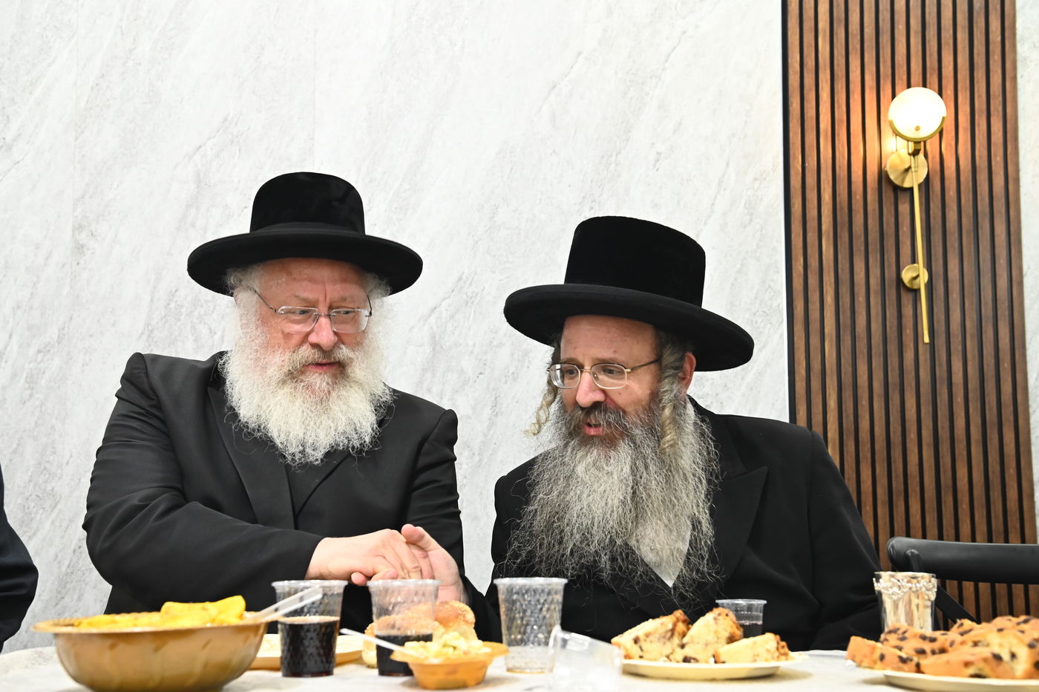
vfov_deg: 27.0
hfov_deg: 39.6
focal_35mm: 50
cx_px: 520
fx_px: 1442
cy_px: 346
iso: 2000
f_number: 6.3
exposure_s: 1/80
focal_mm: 50
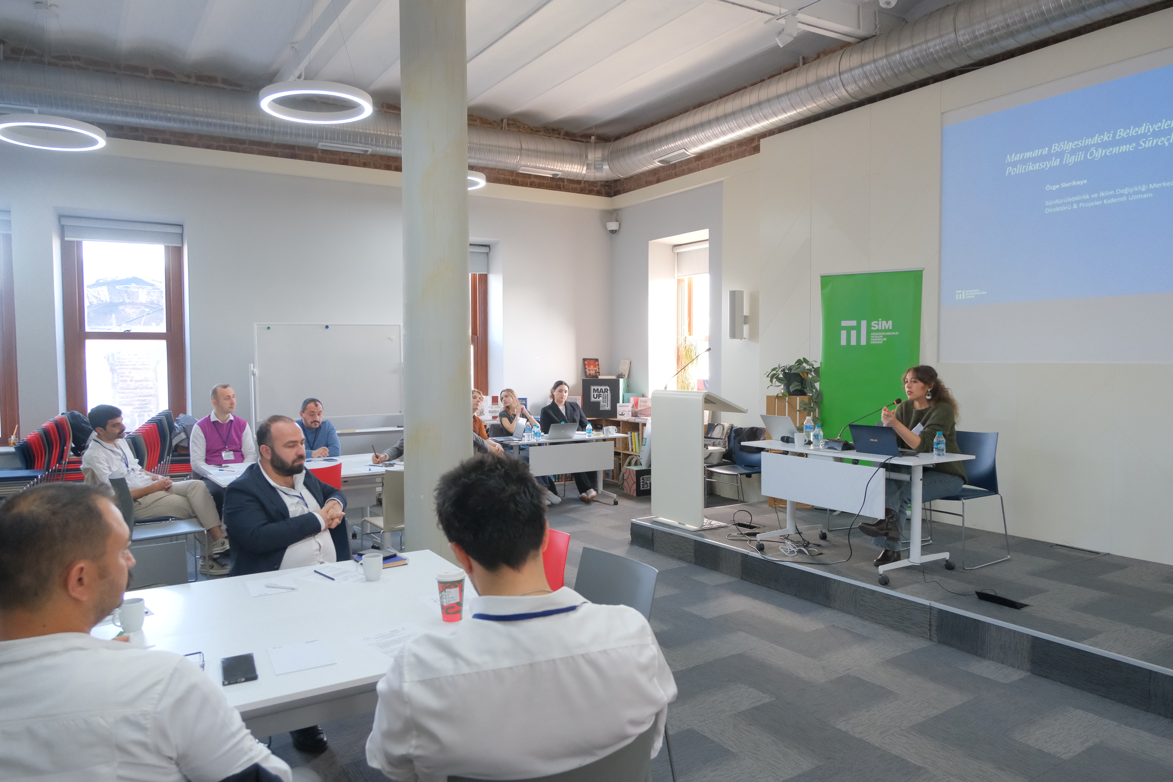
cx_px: 586
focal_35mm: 24
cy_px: 391
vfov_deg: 53.1
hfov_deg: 73.7
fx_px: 782
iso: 3200
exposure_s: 1/100
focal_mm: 16
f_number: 4
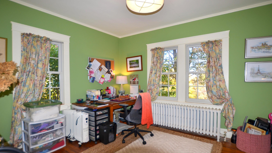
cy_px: 85
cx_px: 134
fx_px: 115
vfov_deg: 66.9
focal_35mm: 16
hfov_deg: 99.4
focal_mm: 10
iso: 100
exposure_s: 1/60
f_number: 3.5
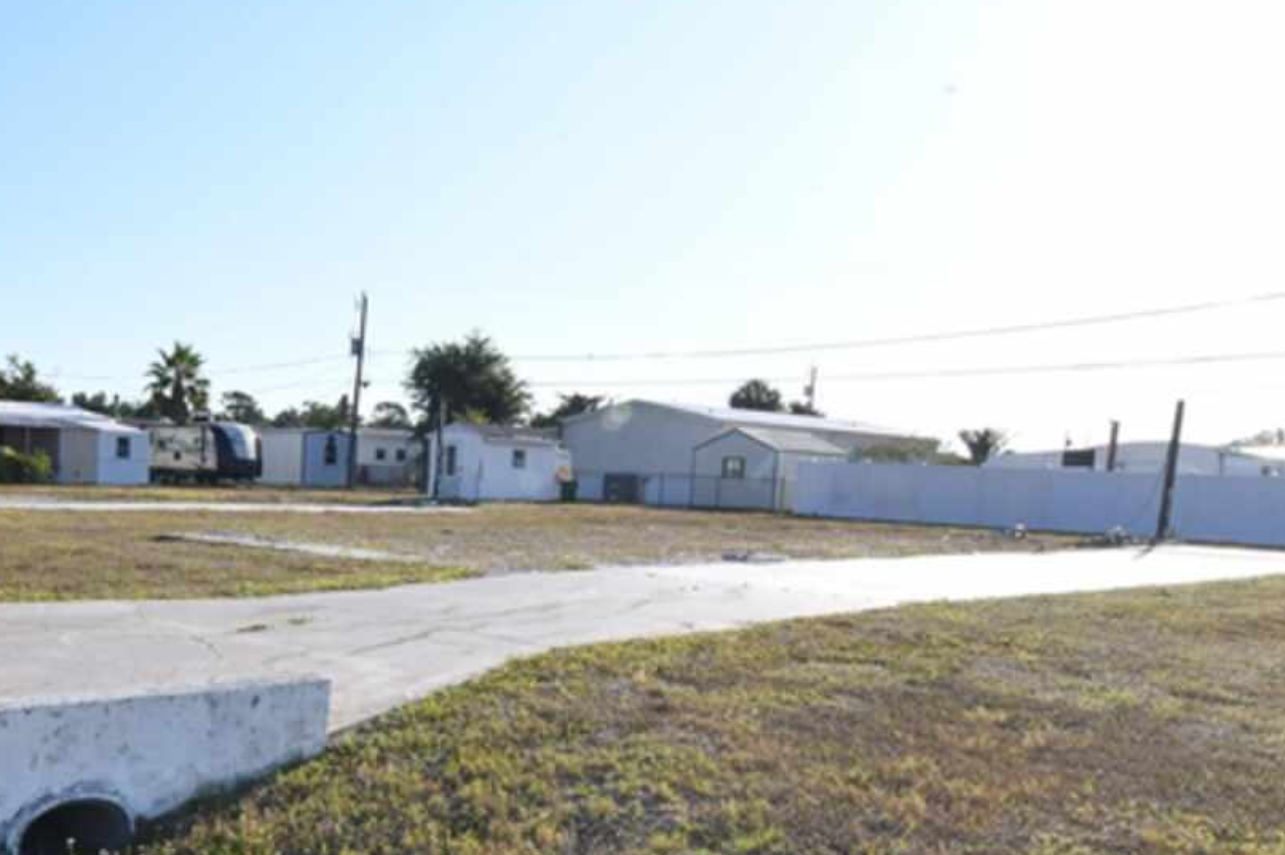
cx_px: 364
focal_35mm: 35
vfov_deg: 37.2
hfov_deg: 52.7
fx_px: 1249
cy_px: 609
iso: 1000
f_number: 22
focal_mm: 15
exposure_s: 1/250
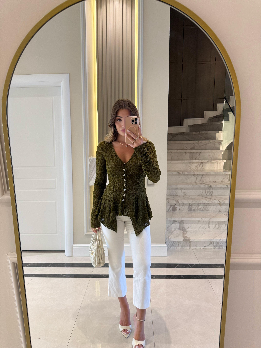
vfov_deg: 71.6
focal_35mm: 24
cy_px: 174
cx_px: 130
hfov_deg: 56.8
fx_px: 241
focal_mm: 6.76
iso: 200
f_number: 1.78
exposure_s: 1/100
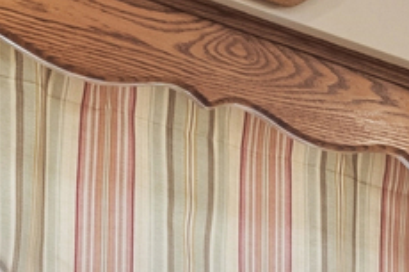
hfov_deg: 12.6
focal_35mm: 127
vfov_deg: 8.7
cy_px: 841
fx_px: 1442
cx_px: 985
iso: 800
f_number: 8
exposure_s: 1/30
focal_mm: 12
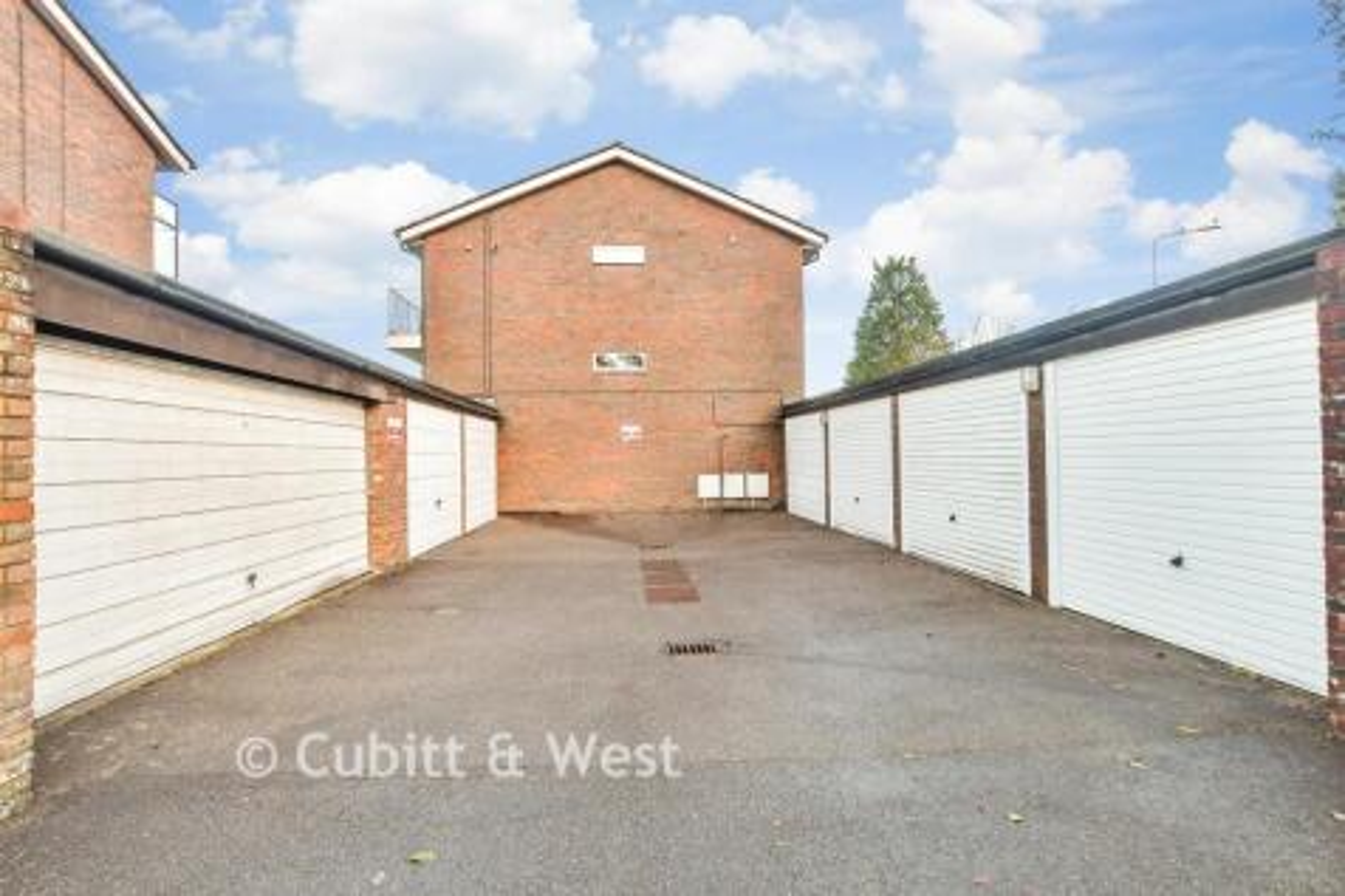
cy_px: 448
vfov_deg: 77.3
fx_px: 560
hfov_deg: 100.4
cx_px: 672
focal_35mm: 15
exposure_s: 1/50
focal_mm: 10
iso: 160
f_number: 8
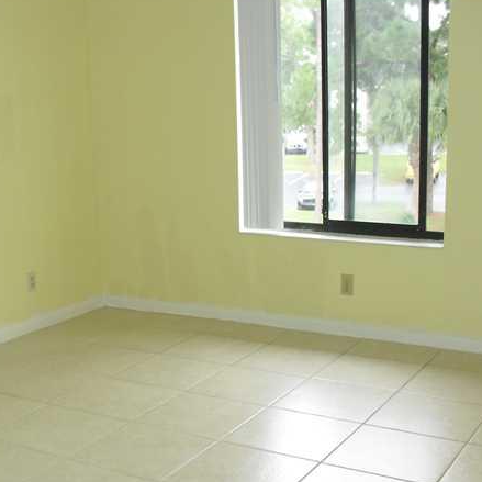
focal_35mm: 58
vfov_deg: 29.4
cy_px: 314
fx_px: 914
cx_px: 127
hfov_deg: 29.1
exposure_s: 1/100
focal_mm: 6.3
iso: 200
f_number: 3.1
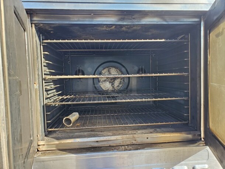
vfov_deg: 53.1
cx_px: 112
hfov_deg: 67.3
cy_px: 84
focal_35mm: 26
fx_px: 169
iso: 50
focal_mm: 4.3
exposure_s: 1/106
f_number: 2.4
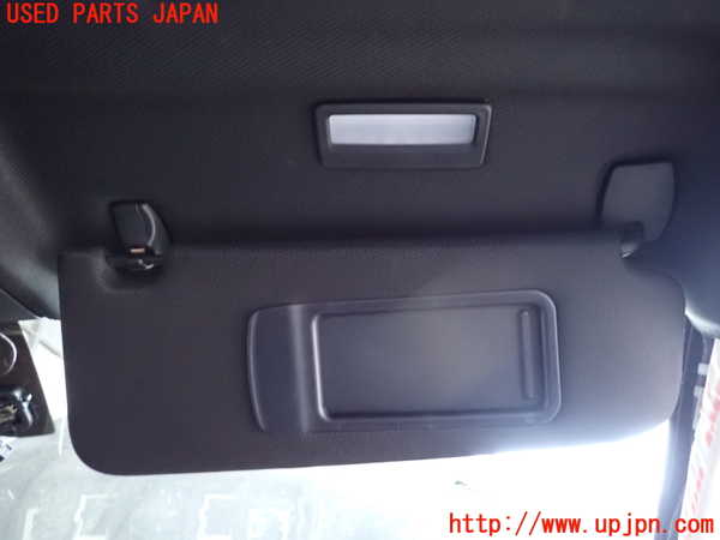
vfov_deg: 54.9
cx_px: 360
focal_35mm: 25
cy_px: 270
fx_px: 520
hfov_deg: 69.4
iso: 1600
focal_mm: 4.5
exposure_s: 1/6
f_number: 2
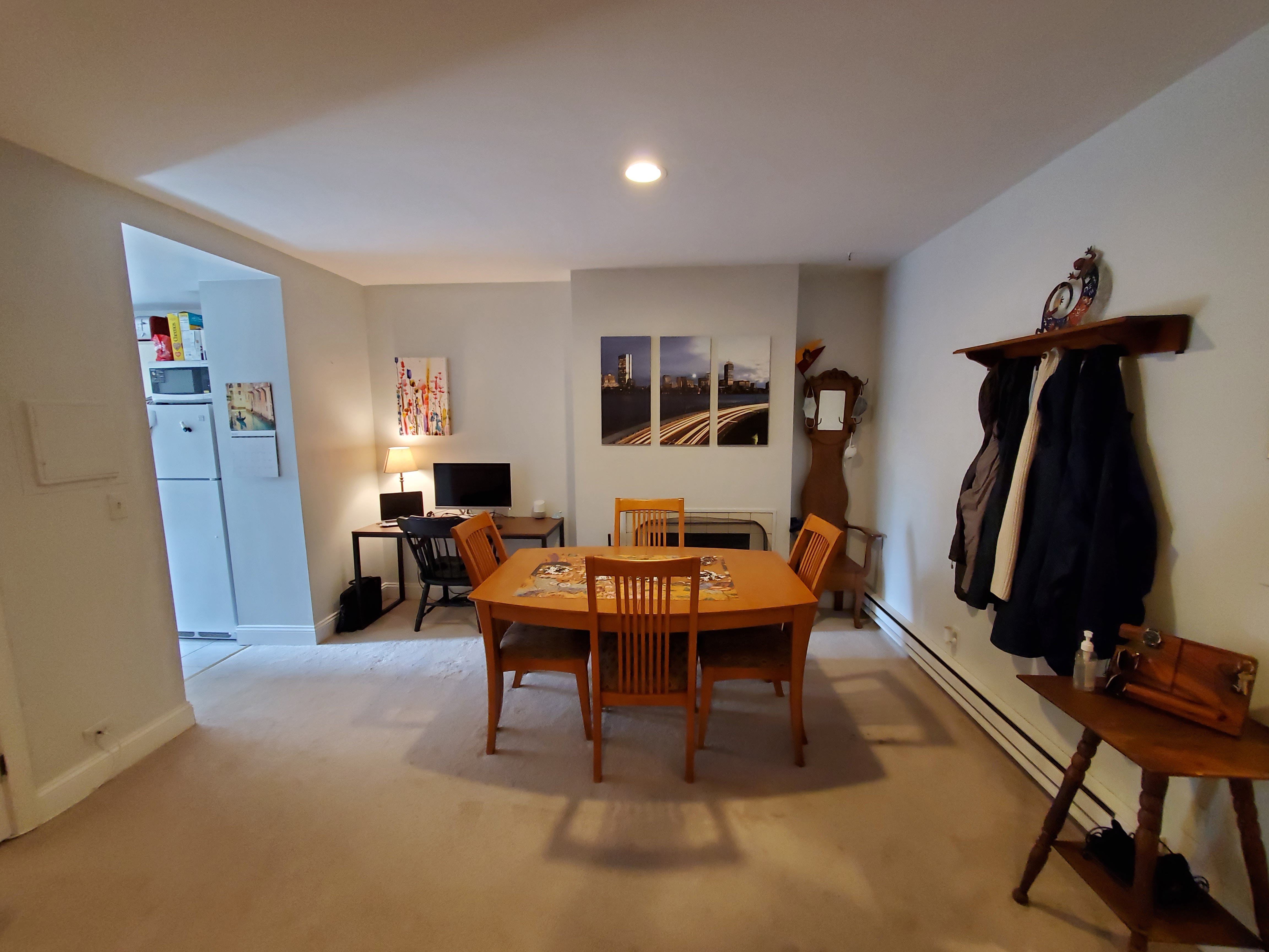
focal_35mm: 13
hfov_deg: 106.2
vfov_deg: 89.9
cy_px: 476
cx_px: 634
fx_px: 477
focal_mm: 1.8
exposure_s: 1/29
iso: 500
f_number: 2.2
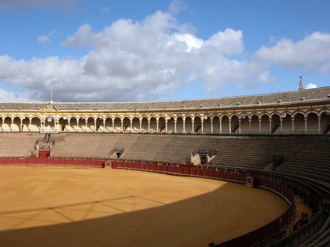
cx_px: 165
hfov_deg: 52.6
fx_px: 334
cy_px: 124
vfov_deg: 40.7
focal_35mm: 35
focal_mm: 8.9
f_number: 6.3
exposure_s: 1/1000
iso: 200
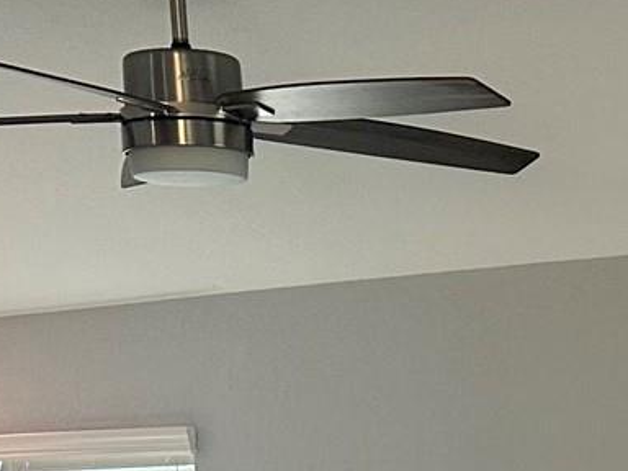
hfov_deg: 14.7
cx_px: 841
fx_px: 2322
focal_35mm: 128
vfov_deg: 10.7
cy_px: 904
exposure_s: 1/120
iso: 125
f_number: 1.78
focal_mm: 6.86
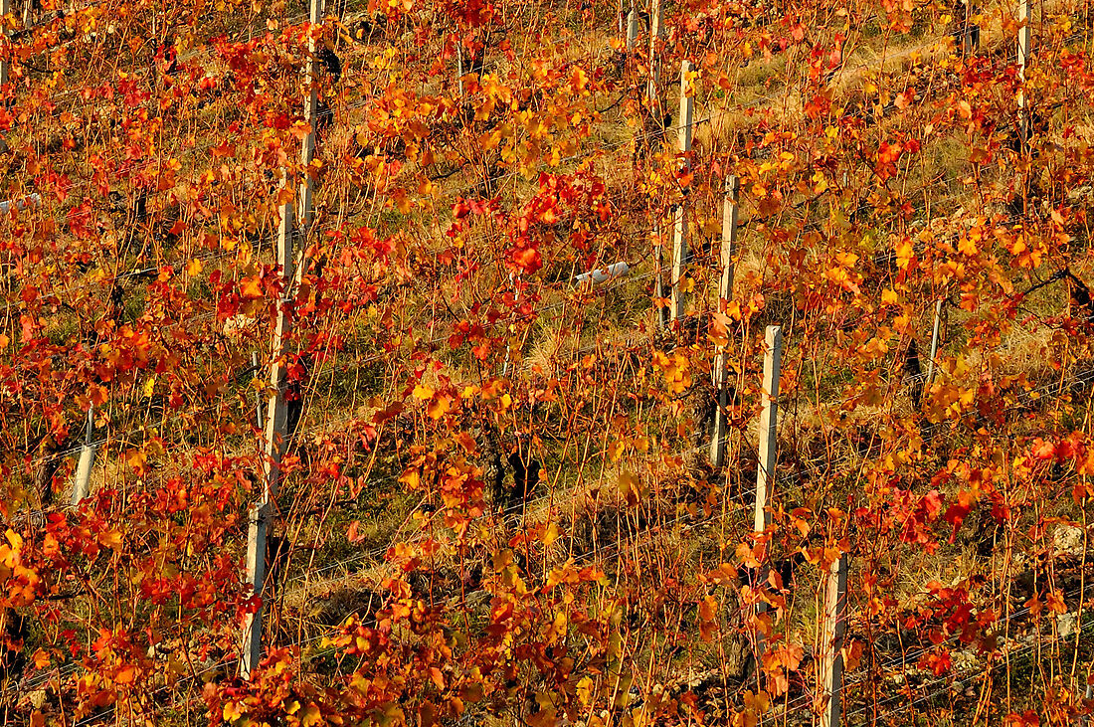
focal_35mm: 229
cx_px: 199
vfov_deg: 6.0
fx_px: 6952
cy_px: 56
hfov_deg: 9.0
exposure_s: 1/100
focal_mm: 70
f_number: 8
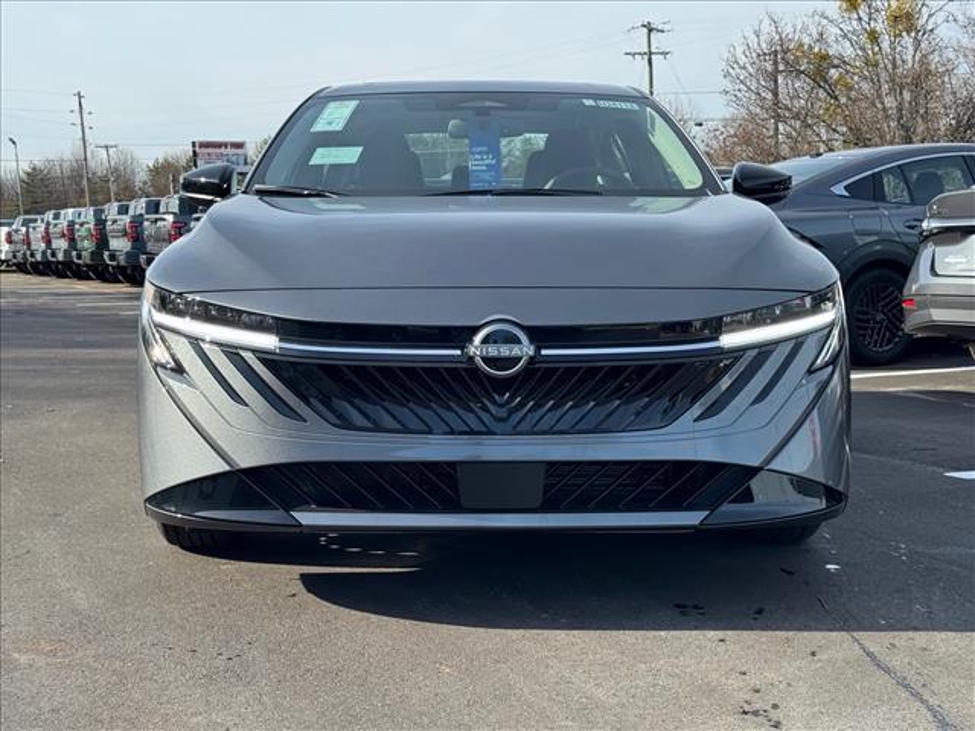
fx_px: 1352
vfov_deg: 30.3
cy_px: 366
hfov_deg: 39.7
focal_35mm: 48
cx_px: 488
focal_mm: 6.76
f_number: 1.78
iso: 64
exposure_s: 1/1681
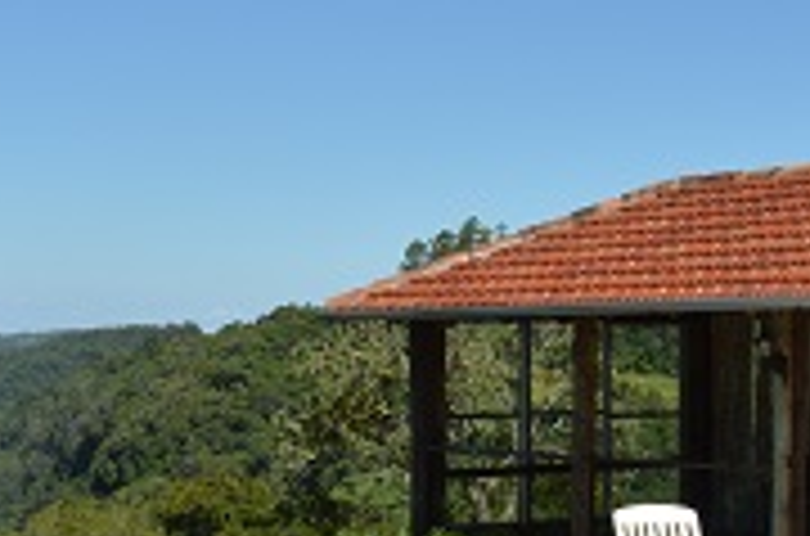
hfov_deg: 21.1
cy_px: 329
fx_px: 2020
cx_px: -162
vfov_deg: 15.1
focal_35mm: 90
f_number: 13
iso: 100
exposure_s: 1/200
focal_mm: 18
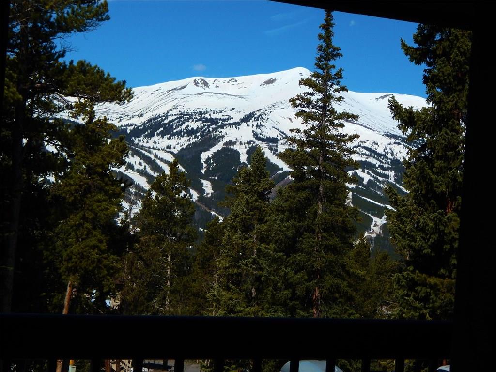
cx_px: 248
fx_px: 1218
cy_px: 186
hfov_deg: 23.0
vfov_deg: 17.4
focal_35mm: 85
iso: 125
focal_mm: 15.3
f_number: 8.6
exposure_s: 1/800
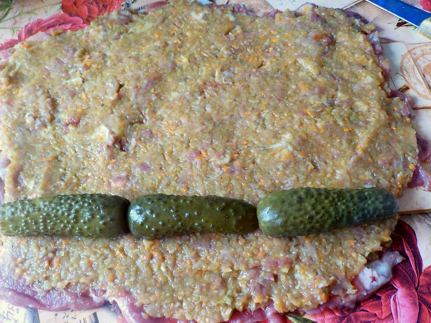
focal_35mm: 30
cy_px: 162
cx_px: 216
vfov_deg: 46.8
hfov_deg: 60.0
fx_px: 374
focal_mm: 4.1
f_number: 3.3
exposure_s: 1/30
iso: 280
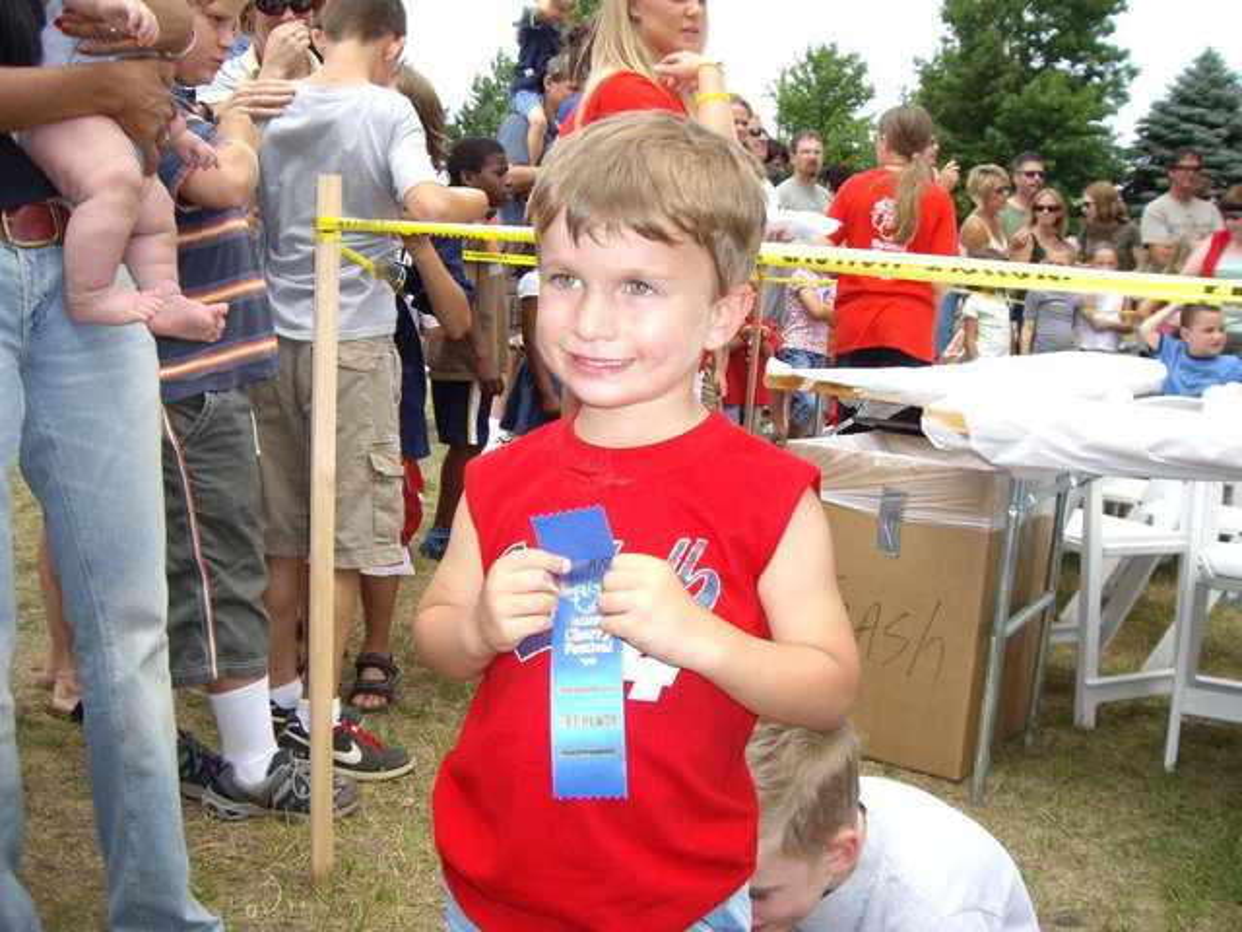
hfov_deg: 49.0
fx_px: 1363
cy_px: 466
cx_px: 621
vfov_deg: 37.7
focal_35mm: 38
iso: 100
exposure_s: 1/640
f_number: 2.7
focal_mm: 6.2
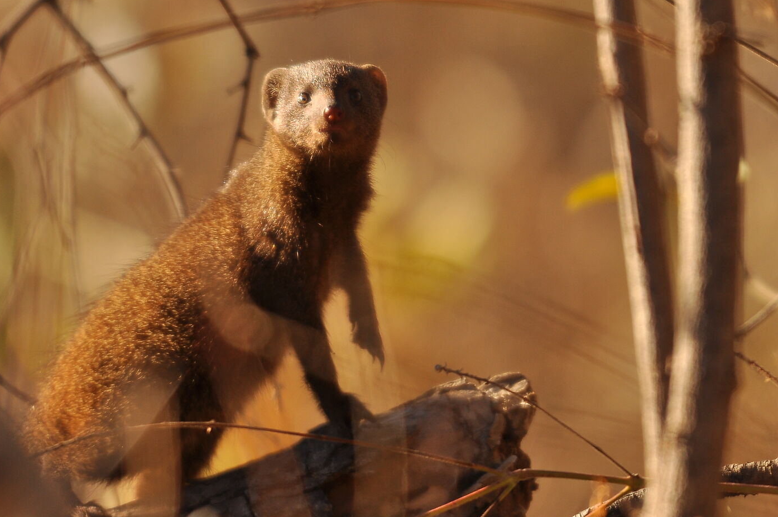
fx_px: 22298
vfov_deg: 1.3
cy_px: 102
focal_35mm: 1033
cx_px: 306
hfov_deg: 2.0
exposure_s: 1/500
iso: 200
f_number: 5.6
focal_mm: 400
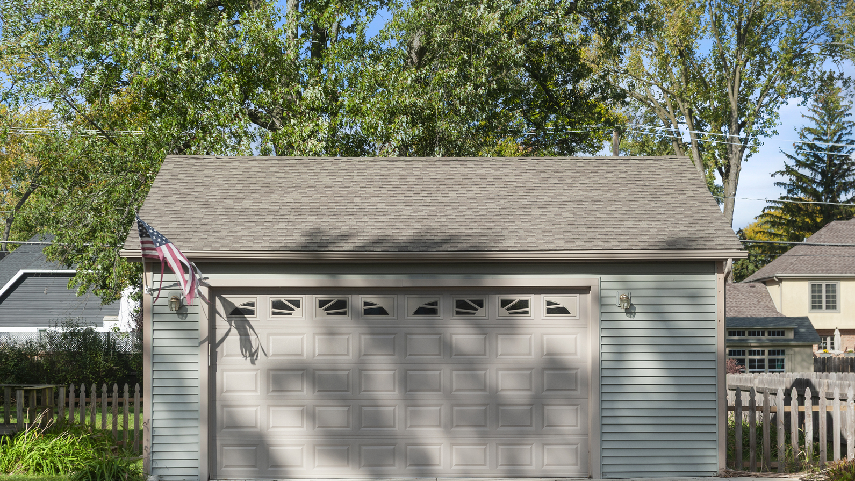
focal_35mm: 47
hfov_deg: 43.7
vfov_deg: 25.4
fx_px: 1066
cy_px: 279
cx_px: 430
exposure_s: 1/1000
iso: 400
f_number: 8
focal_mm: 44
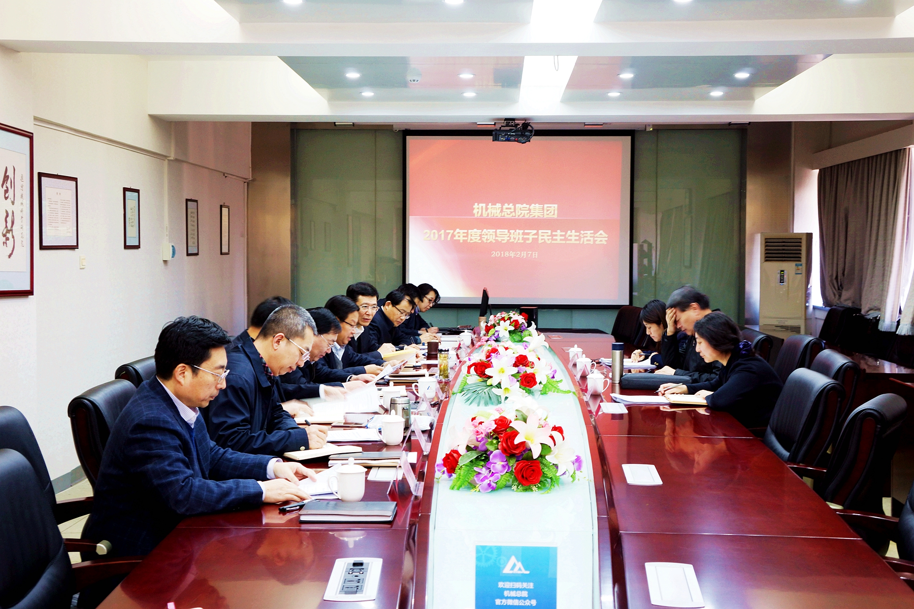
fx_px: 1092
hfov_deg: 45.4
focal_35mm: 43
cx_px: 457
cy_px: 304
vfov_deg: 31.2
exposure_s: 1/6
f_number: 5
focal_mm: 29
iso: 200
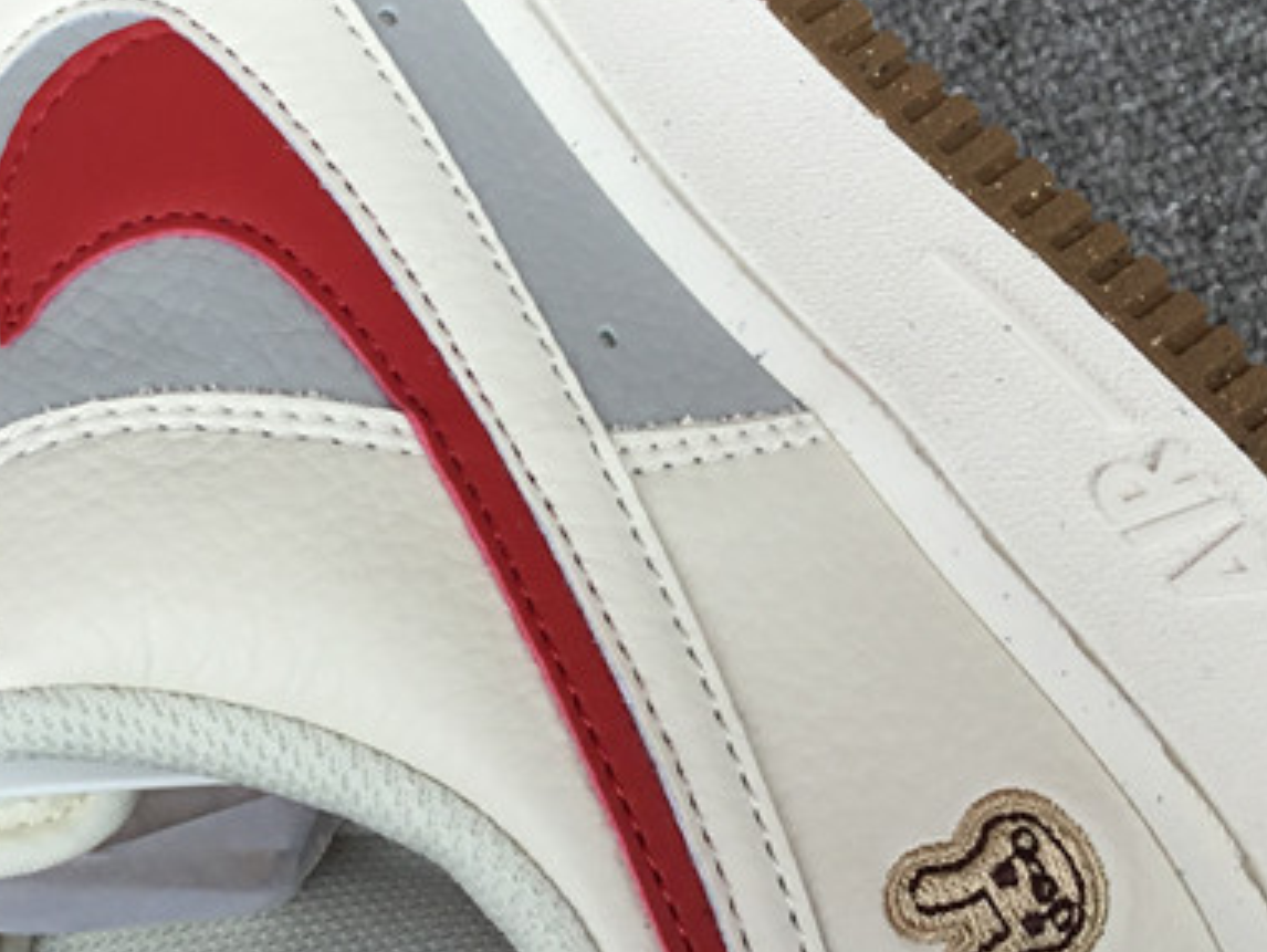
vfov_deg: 20.2
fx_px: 2674
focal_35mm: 73
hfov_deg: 26.3
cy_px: 380
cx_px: 302
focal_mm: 3.3
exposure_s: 1/485
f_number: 2.4
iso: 25
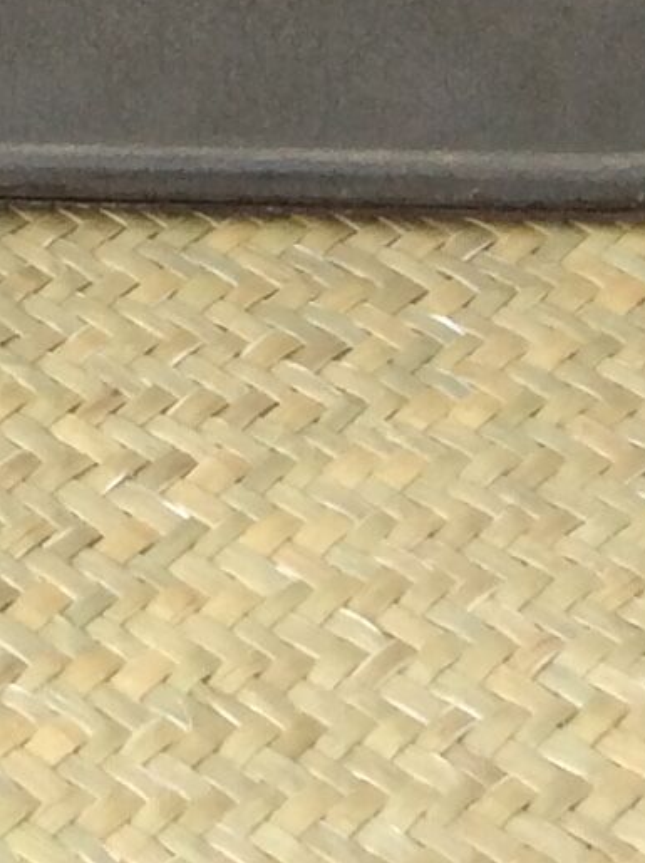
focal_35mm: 161
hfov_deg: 9.0
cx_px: -256
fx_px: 4008
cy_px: -1012
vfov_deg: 10.9
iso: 32
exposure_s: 1/33
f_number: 2.4
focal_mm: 3.3
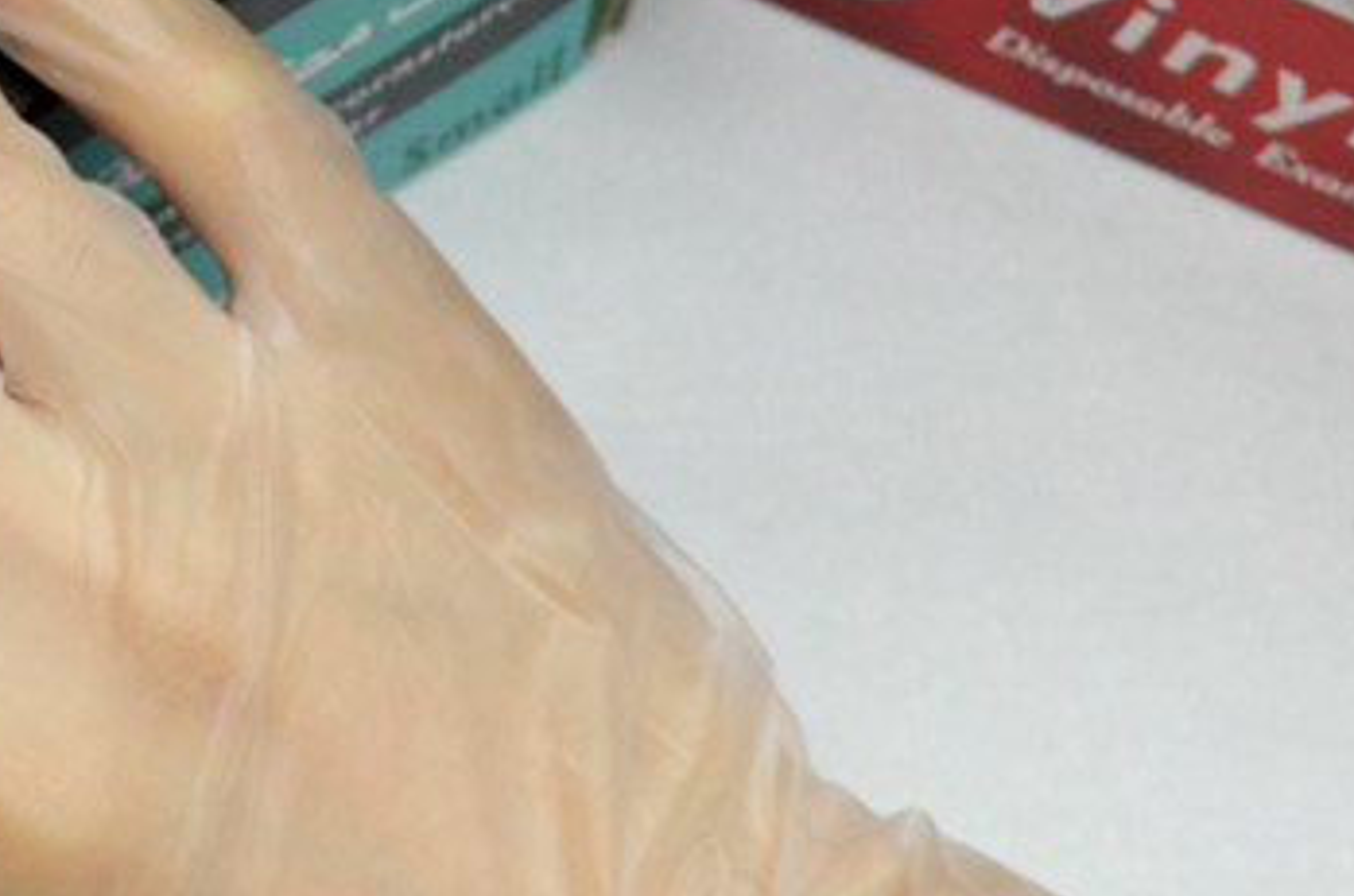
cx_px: 306
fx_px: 5329
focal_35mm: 142
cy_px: 283
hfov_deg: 14.4
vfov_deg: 9.6
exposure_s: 1/125
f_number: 4
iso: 400
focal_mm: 22
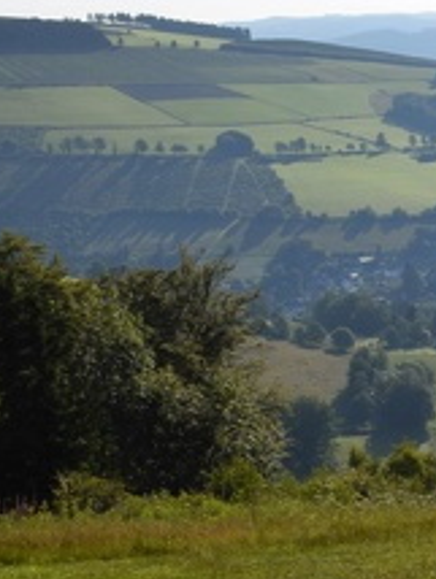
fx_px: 1609
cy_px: 387
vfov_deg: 20.3
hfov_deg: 13.1
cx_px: 899
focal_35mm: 96
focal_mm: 18
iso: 100
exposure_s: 1/200
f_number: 13
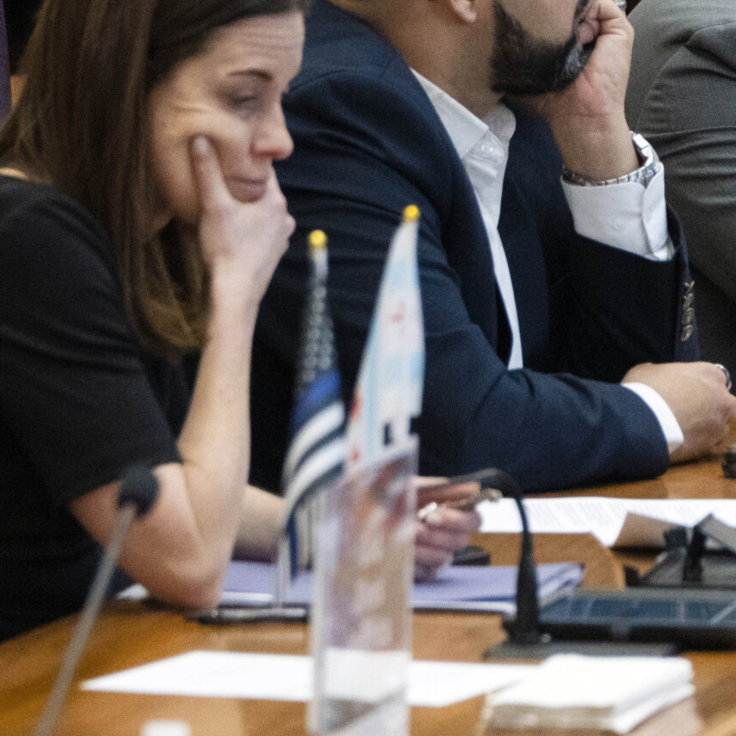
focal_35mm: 715
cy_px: 57
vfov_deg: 2.5
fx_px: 17199
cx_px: 917
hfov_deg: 2.4
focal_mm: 280
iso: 10000
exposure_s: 1/125
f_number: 5.6
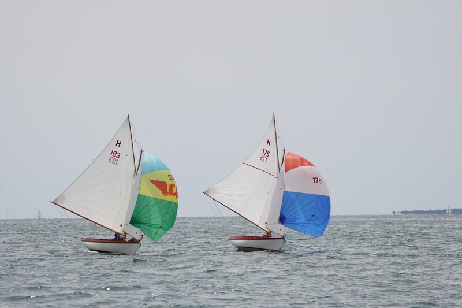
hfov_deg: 7.2
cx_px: 231
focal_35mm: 286
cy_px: 154
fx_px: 3676
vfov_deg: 4.8
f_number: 5.6
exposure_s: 1/1250
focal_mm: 191
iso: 125
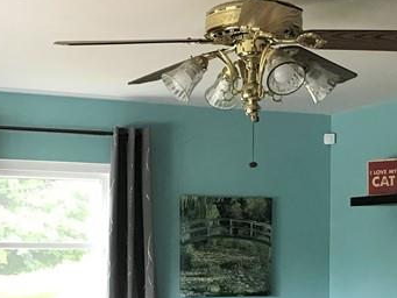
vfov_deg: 17.3
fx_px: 964
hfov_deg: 23.2
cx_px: 157
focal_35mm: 84
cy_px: 274
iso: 40
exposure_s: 1/15
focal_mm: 3.99
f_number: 1.8
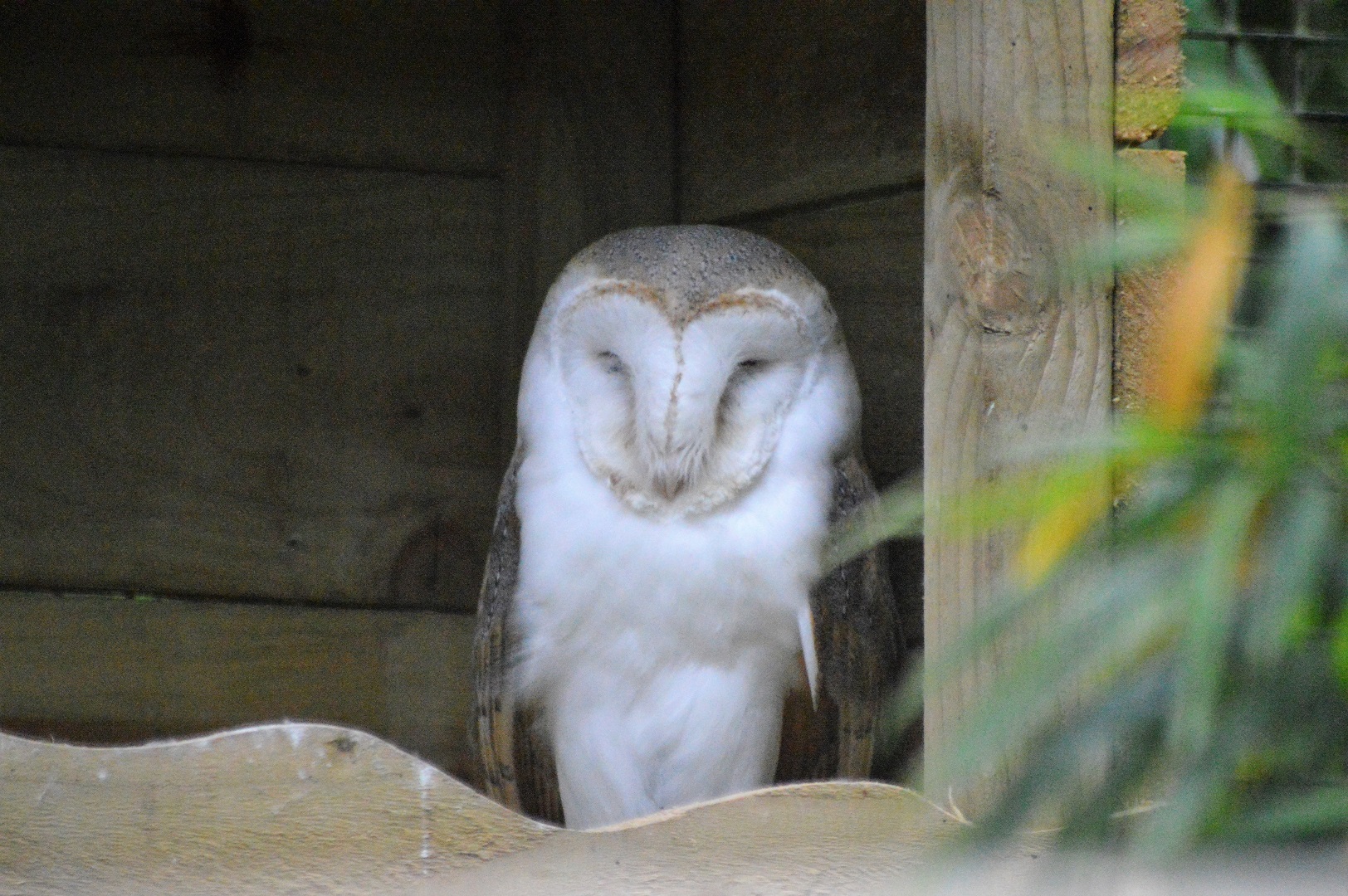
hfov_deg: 4.6
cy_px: 448
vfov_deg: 3.1
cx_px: 674
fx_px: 16836
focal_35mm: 450
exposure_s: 1/3200
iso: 6400
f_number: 5.6
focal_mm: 300
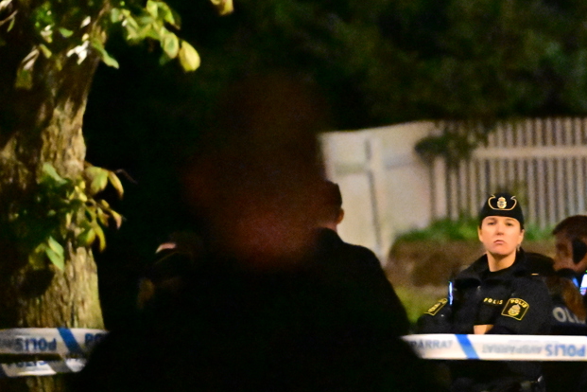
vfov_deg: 3.1
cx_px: 507
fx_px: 7141
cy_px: 332
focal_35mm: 438
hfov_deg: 4.7
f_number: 2.8
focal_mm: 200
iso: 25600
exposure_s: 1/80
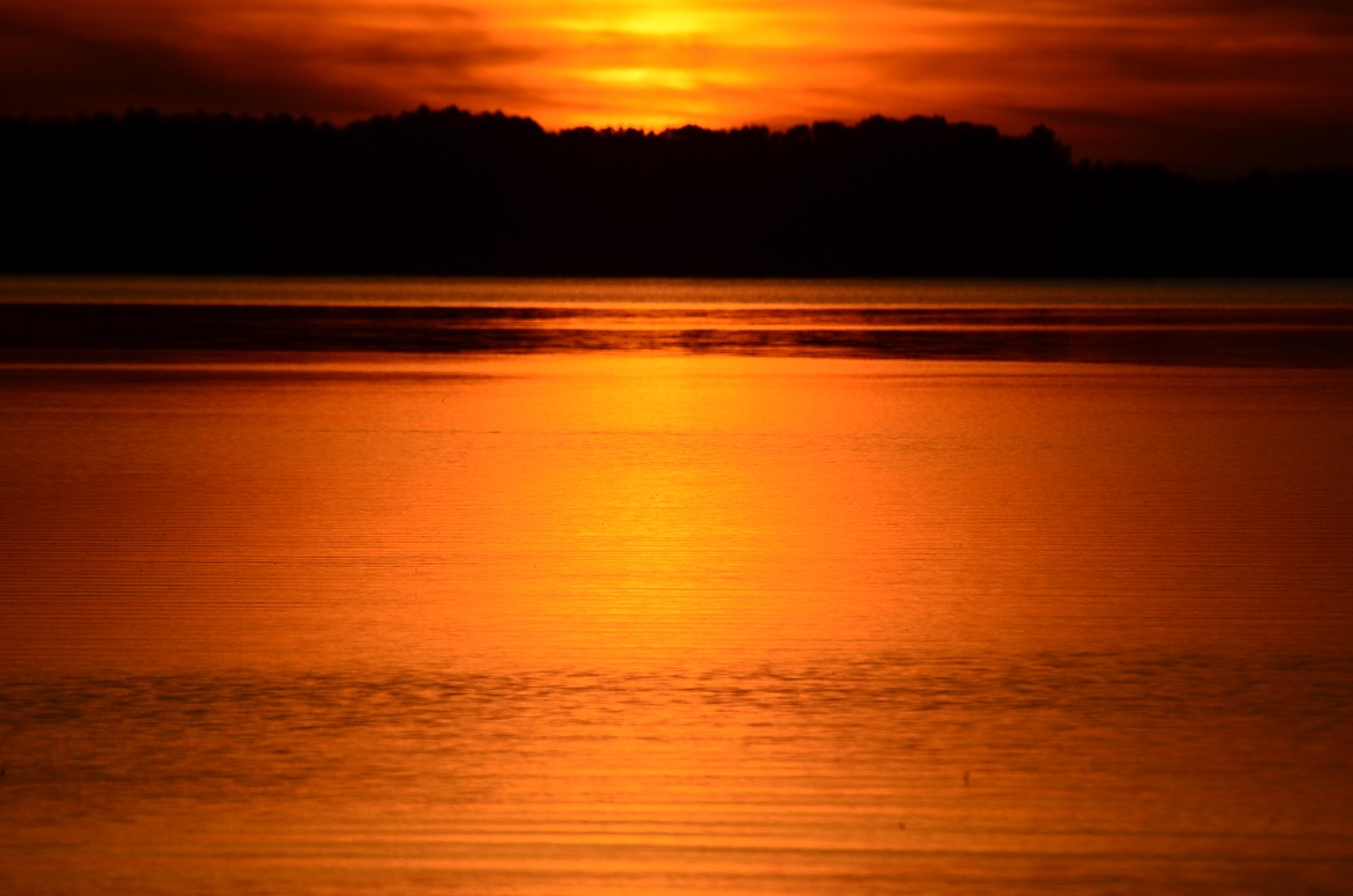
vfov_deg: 3.0
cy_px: 448
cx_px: 676
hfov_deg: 4.6
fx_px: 16875
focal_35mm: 450
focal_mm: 300
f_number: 5.6
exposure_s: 1/8000
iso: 280
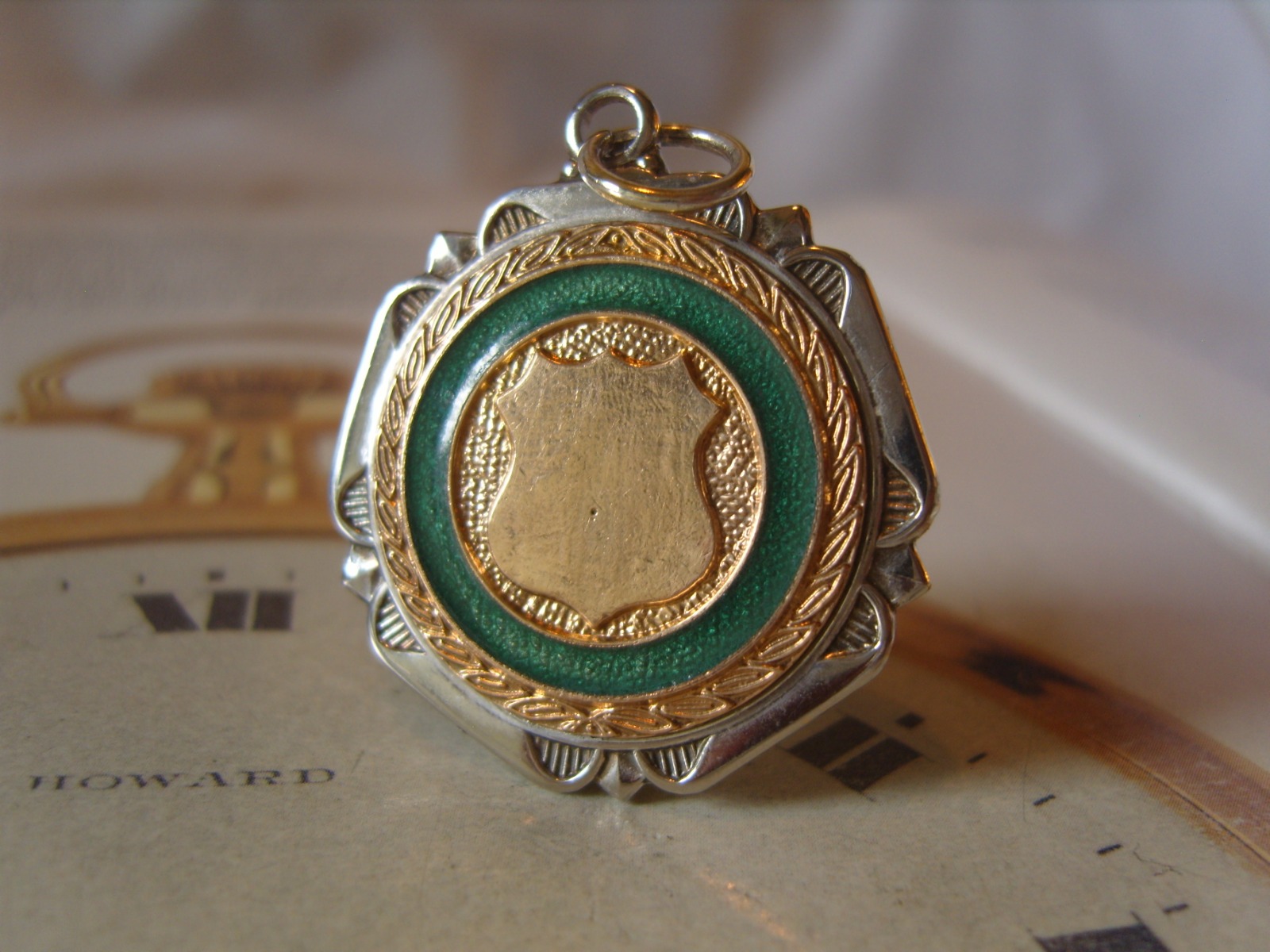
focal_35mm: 35
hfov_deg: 52.6
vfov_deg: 40.7
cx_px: 635
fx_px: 1284
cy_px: 476
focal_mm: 7.4
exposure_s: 1/30
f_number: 2.8
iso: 80
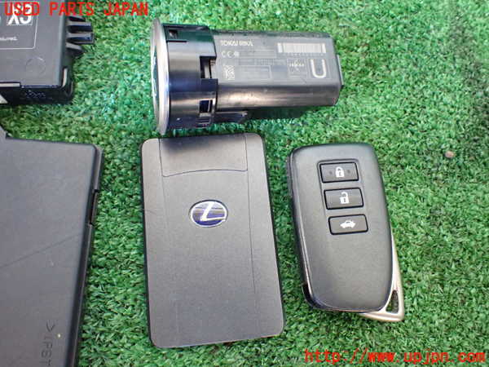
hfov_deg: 60.0
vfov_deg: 46.8
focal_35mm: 30
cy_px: 184
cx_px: 244
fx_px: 424
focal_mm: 5.4
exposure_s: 1/30
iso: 800
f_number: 2.3
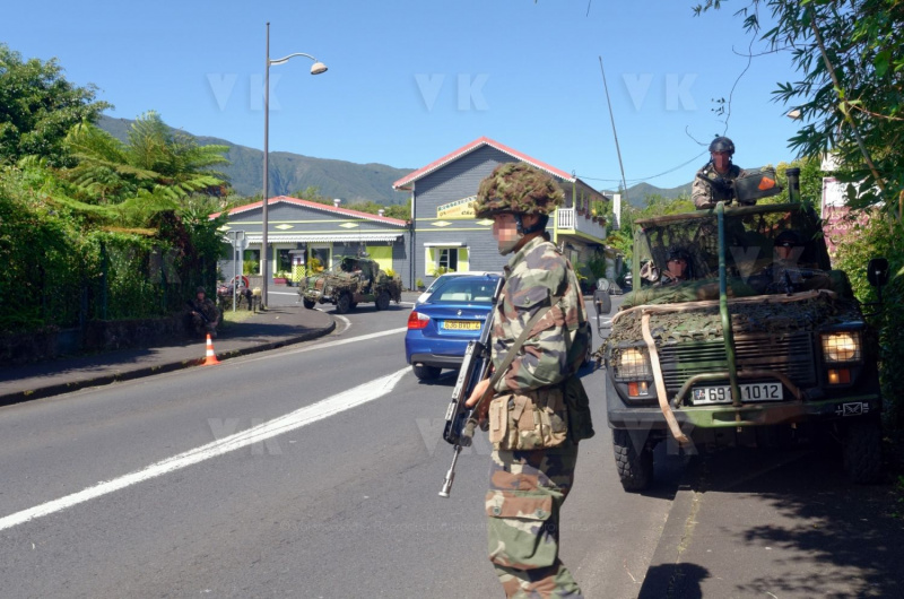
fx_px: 902
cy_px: 300
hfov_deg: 53.2
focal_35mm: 36
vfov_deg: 36.7
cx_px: 452
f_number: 11
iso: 400
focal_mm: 24
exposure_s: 1/250
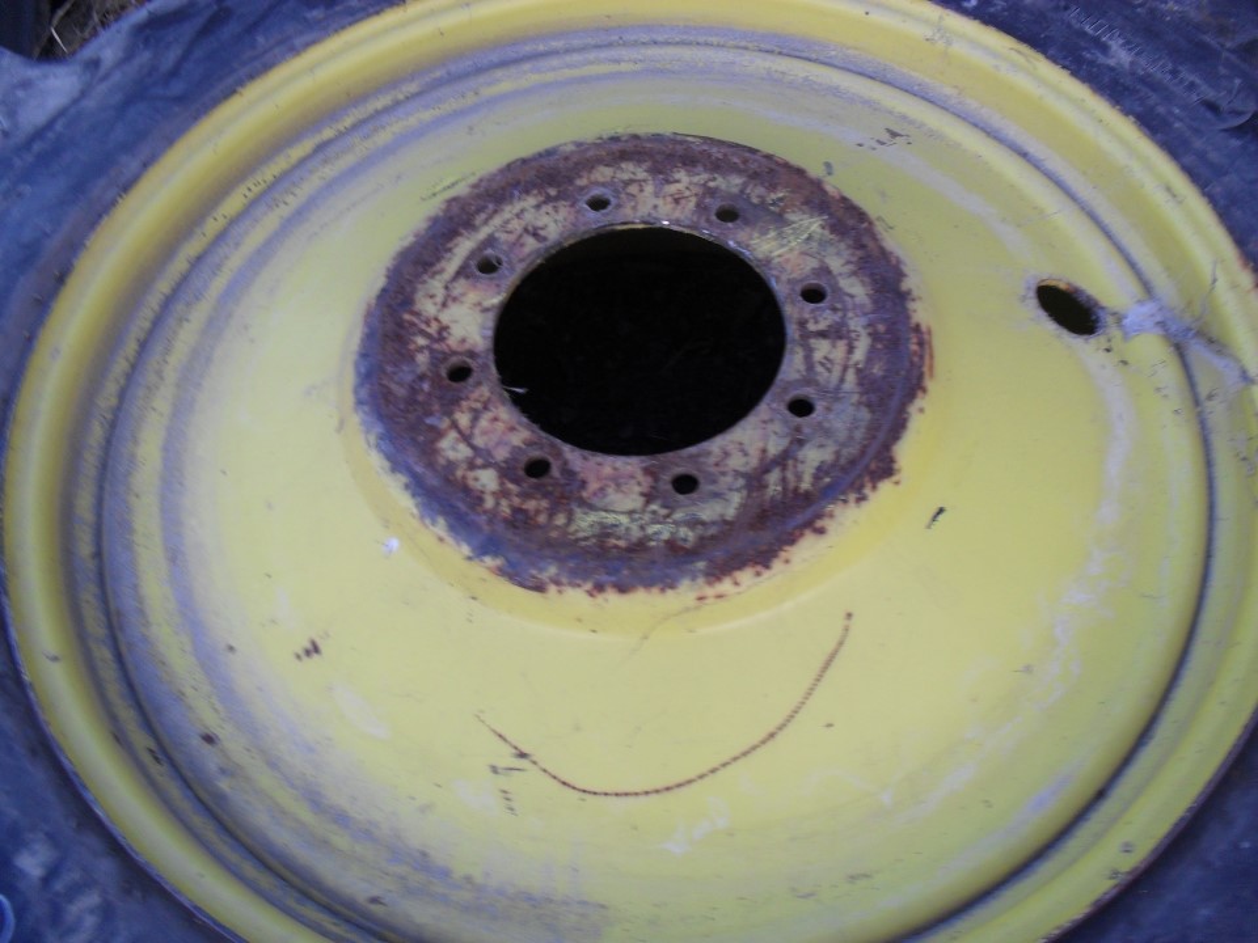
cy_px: 472
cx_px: 629
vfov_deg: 40.7
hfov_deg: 52.6
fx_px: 1272
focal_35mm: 35
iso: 100
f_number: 3.2
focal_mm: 6.3
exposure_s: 1/45
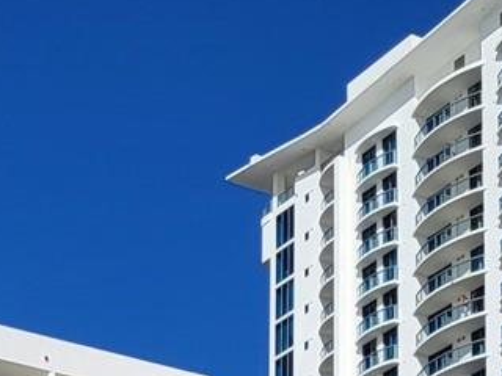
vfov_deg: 10.6
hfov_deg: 14.6
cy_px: 703
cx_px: 617
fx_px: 1885
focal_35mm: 130
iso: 40
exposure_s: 1/6117
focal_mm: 5.4
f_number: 1.8
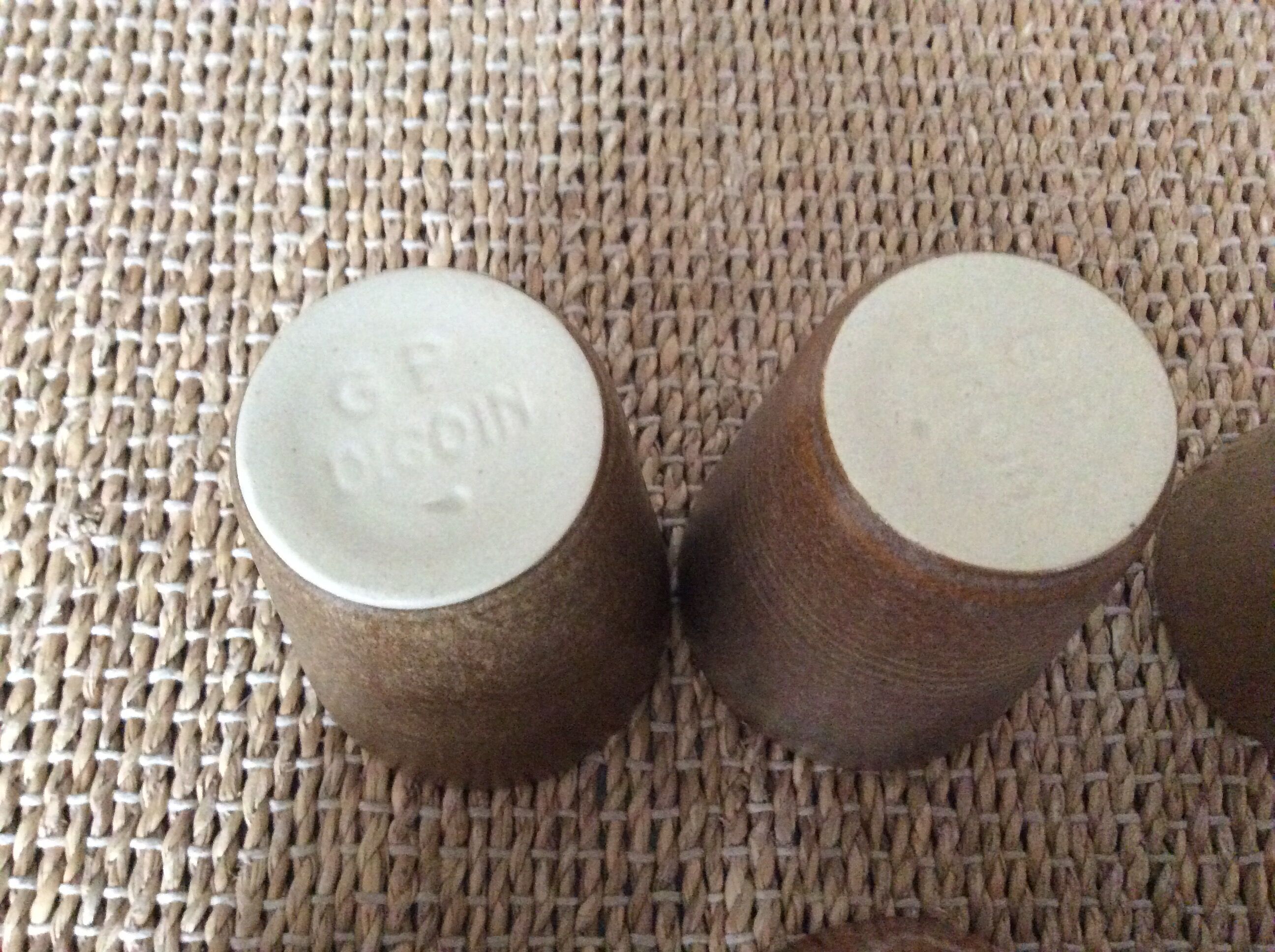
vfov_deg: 44.1
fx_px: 1177
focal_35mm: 32
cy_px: 476
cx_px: 638
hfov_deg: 56.9
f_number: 2.4
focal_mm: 3.3
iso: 500
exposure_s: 1/17
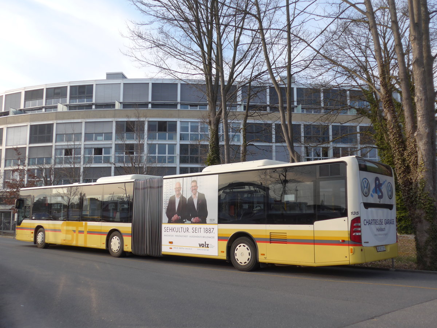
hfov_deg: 52.6
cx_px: 218
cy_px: 164
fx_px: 442
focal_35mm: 35
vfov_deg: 40.7
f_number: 2.4
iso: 80
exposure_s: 1/640
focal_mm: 7.5
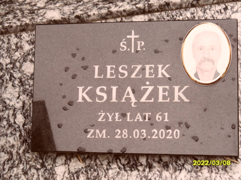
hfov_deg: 24.4
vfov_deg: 18.4
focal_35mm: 80
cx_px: 120
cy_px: 90
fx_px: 557
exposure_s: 1/125
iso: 100
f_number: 4.2
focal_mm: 13.2
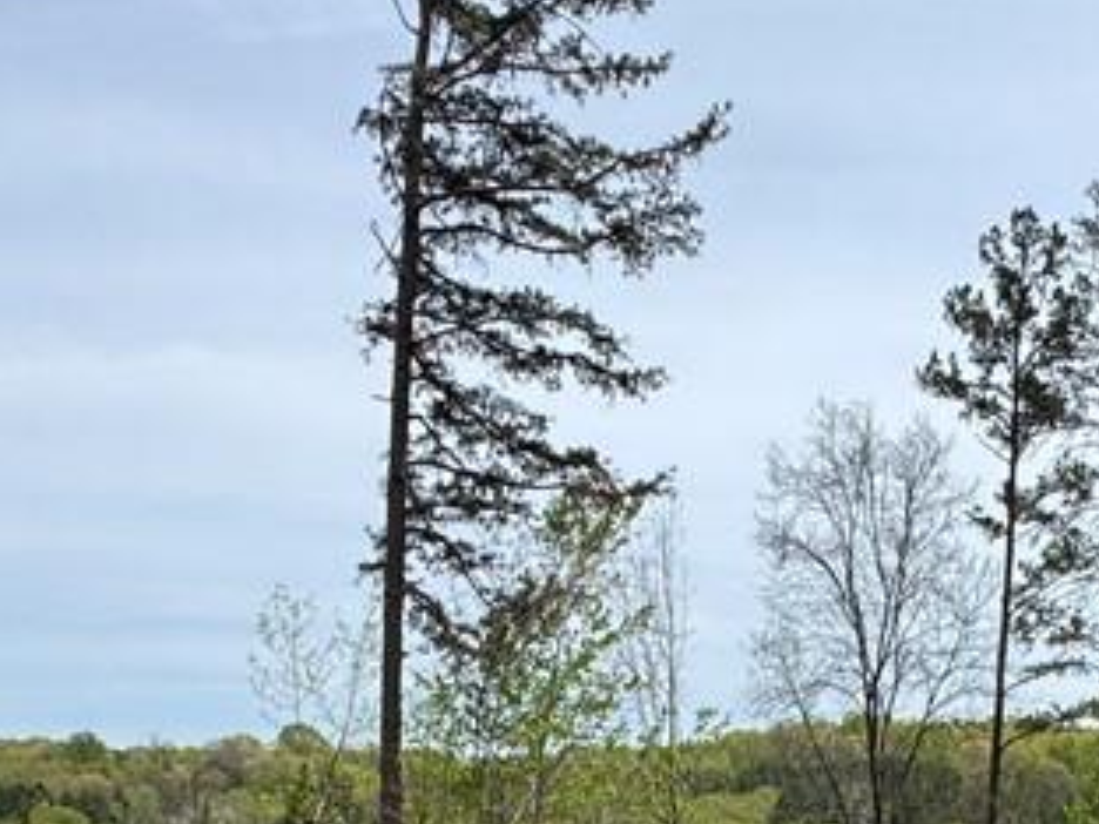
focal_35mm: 46
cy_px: 1085
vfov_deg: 26.5
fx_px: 1460
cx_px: 669
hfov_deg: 41.0
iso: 50
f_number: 2.2
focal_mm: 2.22
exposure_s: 1/1217
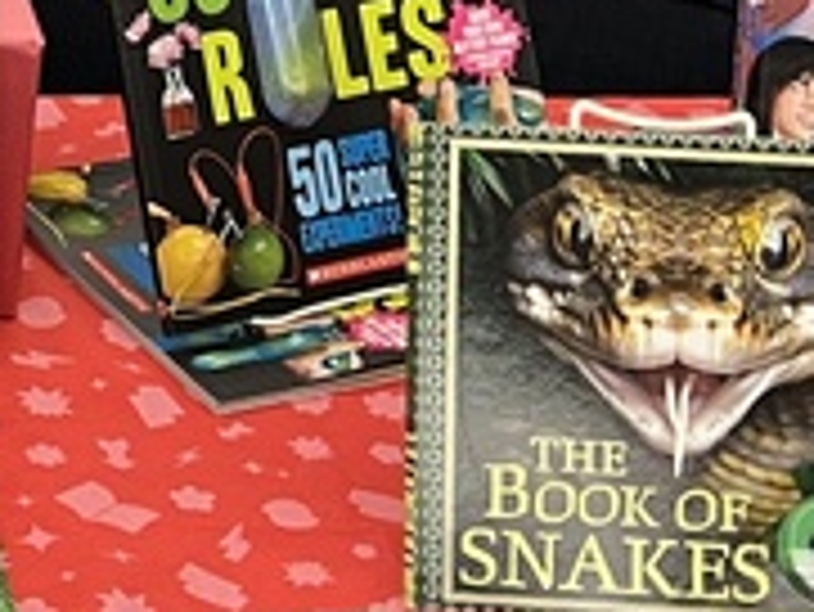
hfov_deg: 12.5
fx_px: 3459
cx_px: -535
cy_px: 9
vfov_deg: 10.0
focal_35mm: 147
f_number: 1.5
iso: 100
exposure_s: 1/60
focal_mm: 5.7
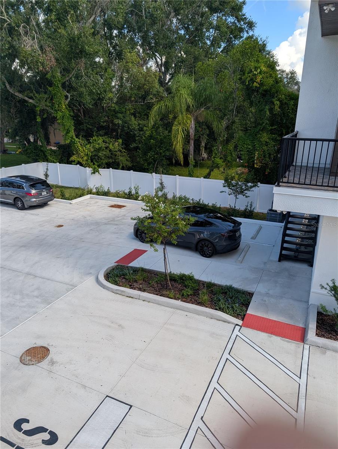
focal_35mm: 24
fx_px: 312
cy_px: 224
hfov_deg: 56.9
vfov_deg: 71.5
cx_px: 169
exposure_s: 1/582
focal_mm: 6.9
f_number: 1.68
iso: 23
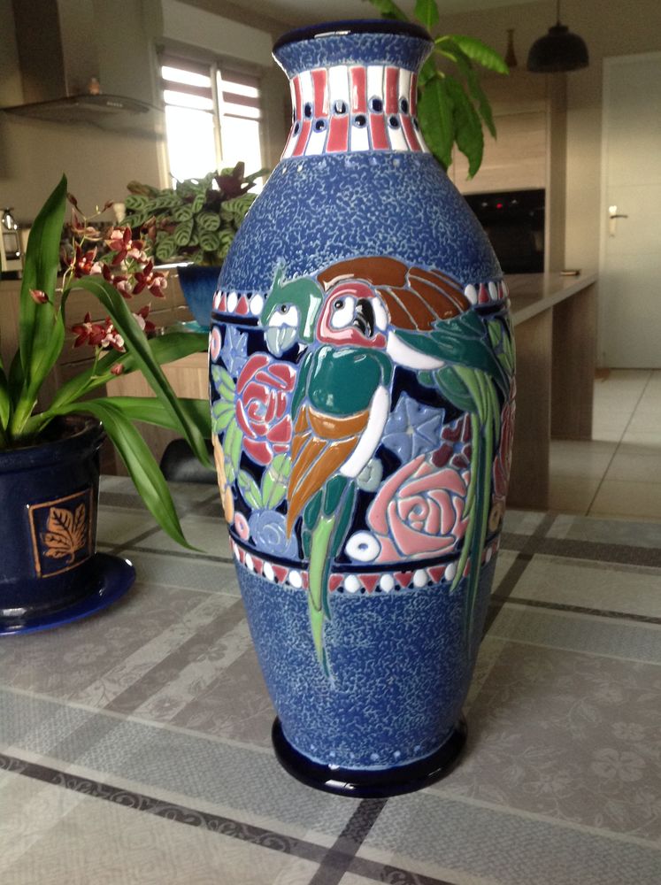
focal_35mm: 35
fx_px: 893
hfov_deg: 40.6
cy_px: 442
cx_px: 330
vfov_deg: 52.7
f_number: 2.4
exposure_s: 1/15
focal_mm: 4.28
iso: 200
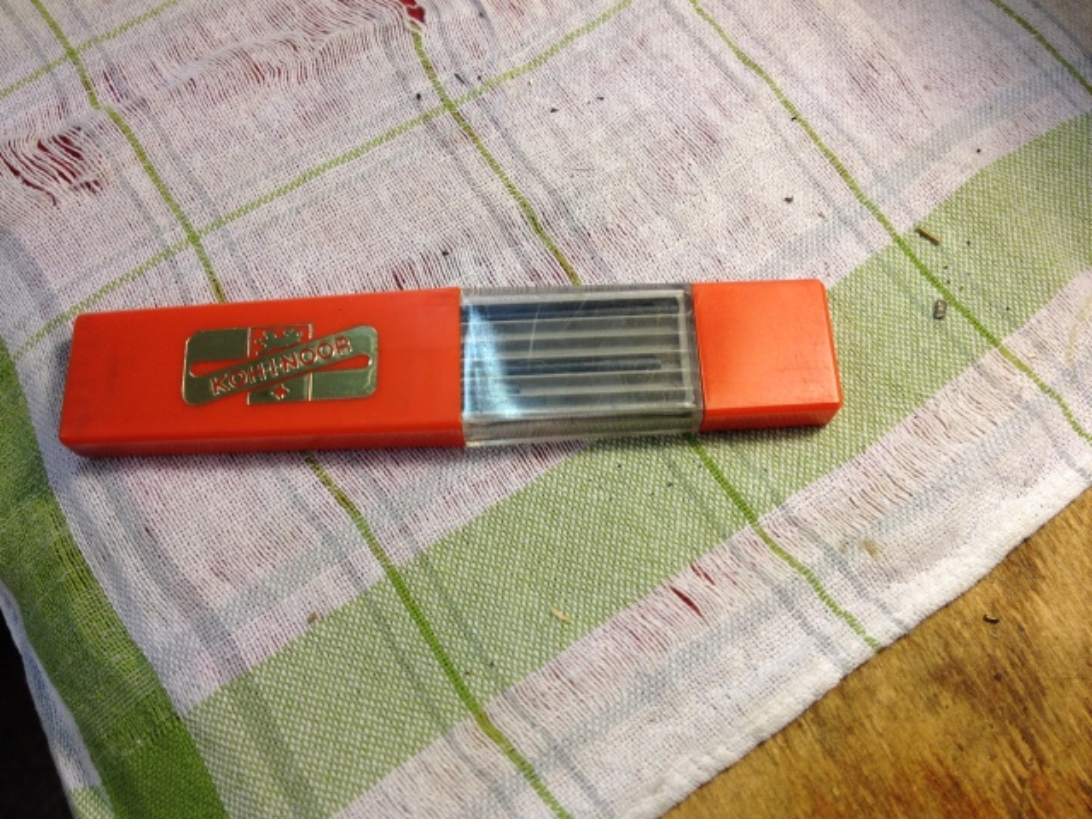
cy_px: 410
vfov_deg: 40.7
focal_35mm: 35
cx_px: 546
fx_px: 1104
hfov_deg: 52.6
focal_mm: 4.28
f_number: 2.4
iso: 50
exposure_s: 1/60
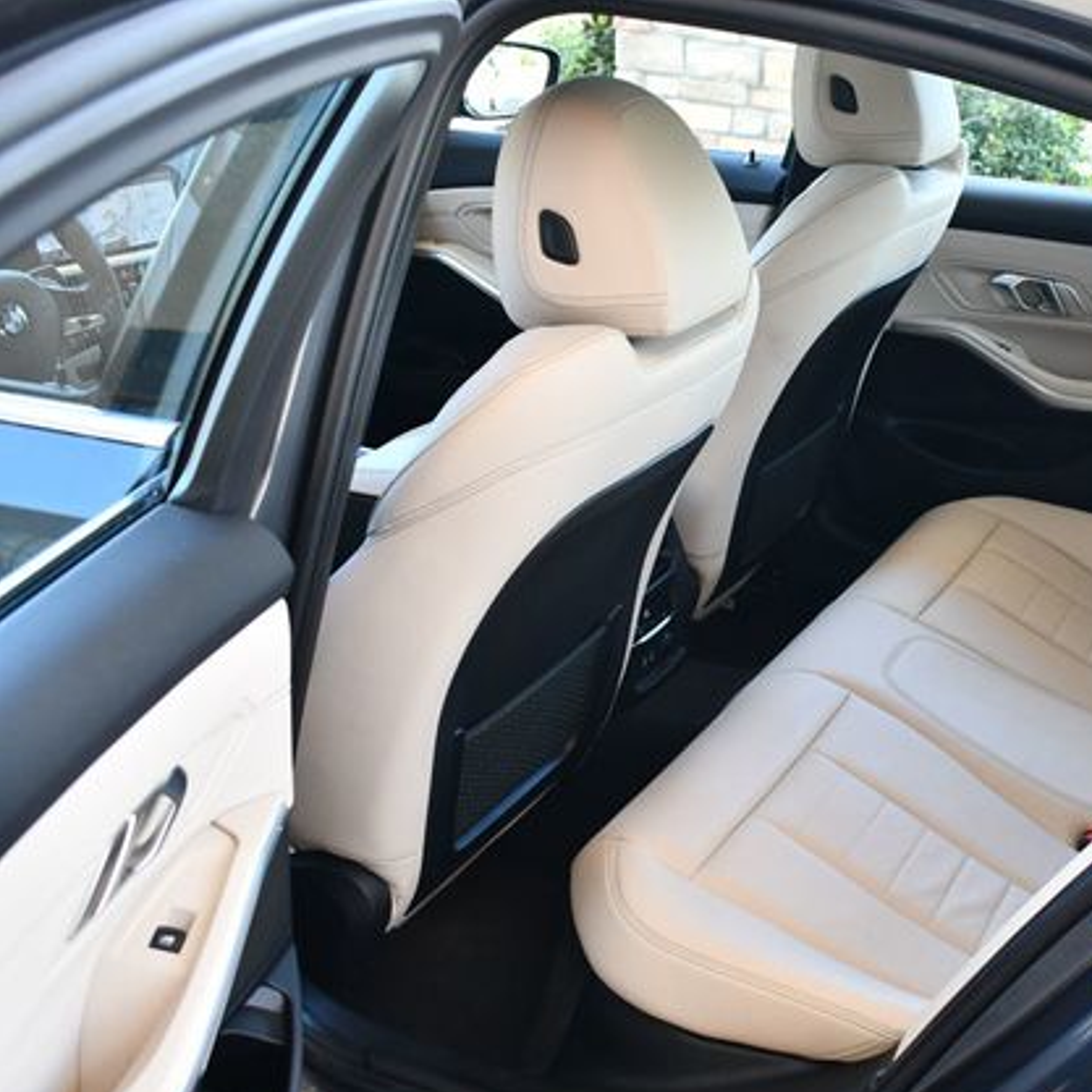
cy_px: 558
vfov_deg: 36.1
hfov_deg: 35.2
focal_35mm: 47
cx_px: 835
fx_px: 1677
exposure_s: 1/250
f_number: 3.5
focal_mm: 18
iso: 800
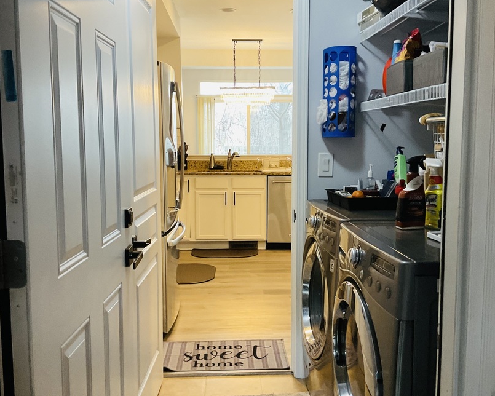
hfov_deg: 47.9
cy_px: 196
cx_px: 248
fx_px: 557
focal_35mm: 38
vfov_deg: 39.2
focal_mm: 3
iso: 125
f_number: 1.8
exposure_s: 1/60
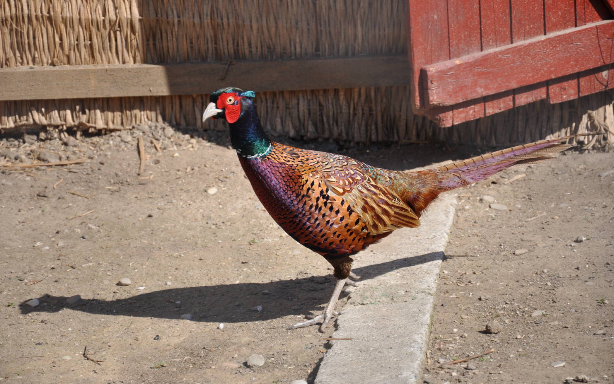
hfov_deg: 13.0
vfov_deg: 8.1
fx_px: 2703
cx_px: 306
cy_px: 190
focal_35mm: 162
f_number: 6.3
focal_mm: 105
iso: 200
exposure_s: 1/640
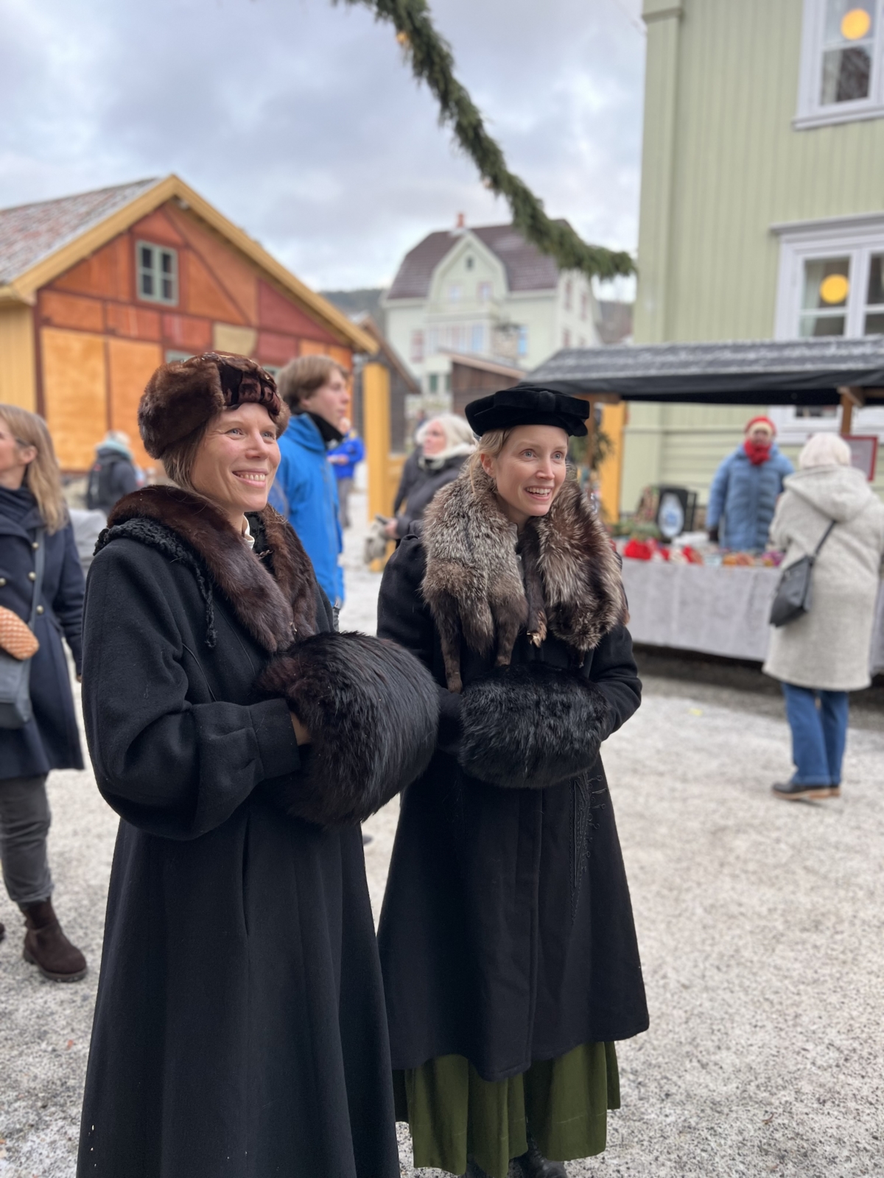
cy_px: 589
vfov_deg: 67.3
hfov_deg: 53.1
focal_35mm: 26
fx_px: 885
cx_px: 442
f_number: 1.5
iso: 64
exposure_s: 1/121
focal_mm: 5.7
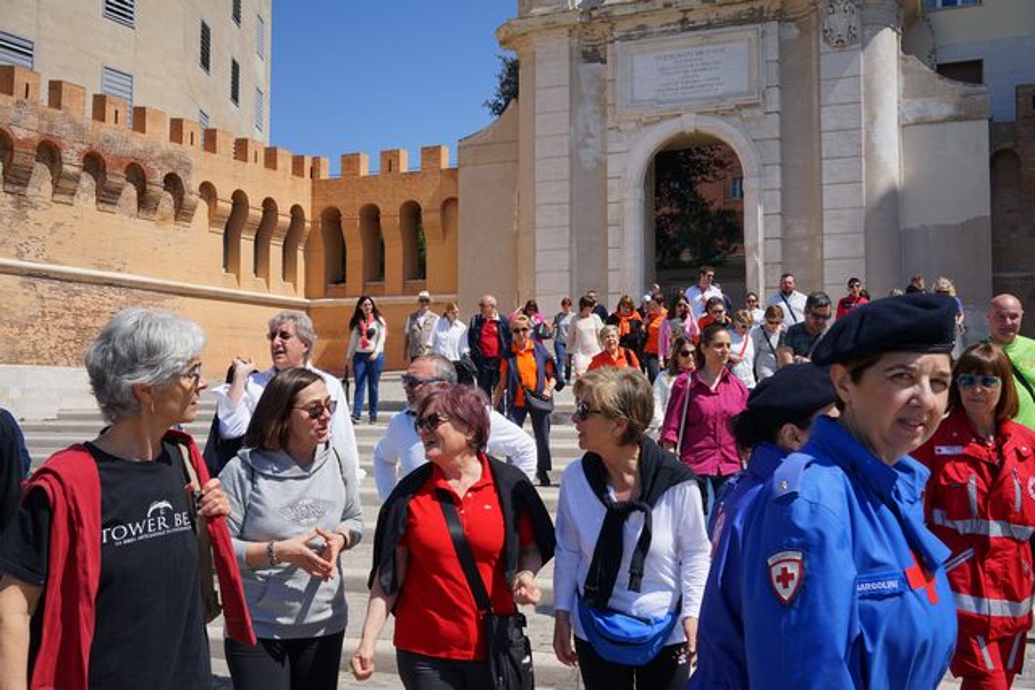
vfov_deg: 37.9
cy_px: 345
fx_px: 1006
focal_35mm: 35
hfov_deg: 54.4
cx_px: 518
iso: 320
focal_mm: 35
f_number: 14
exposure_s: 1/400
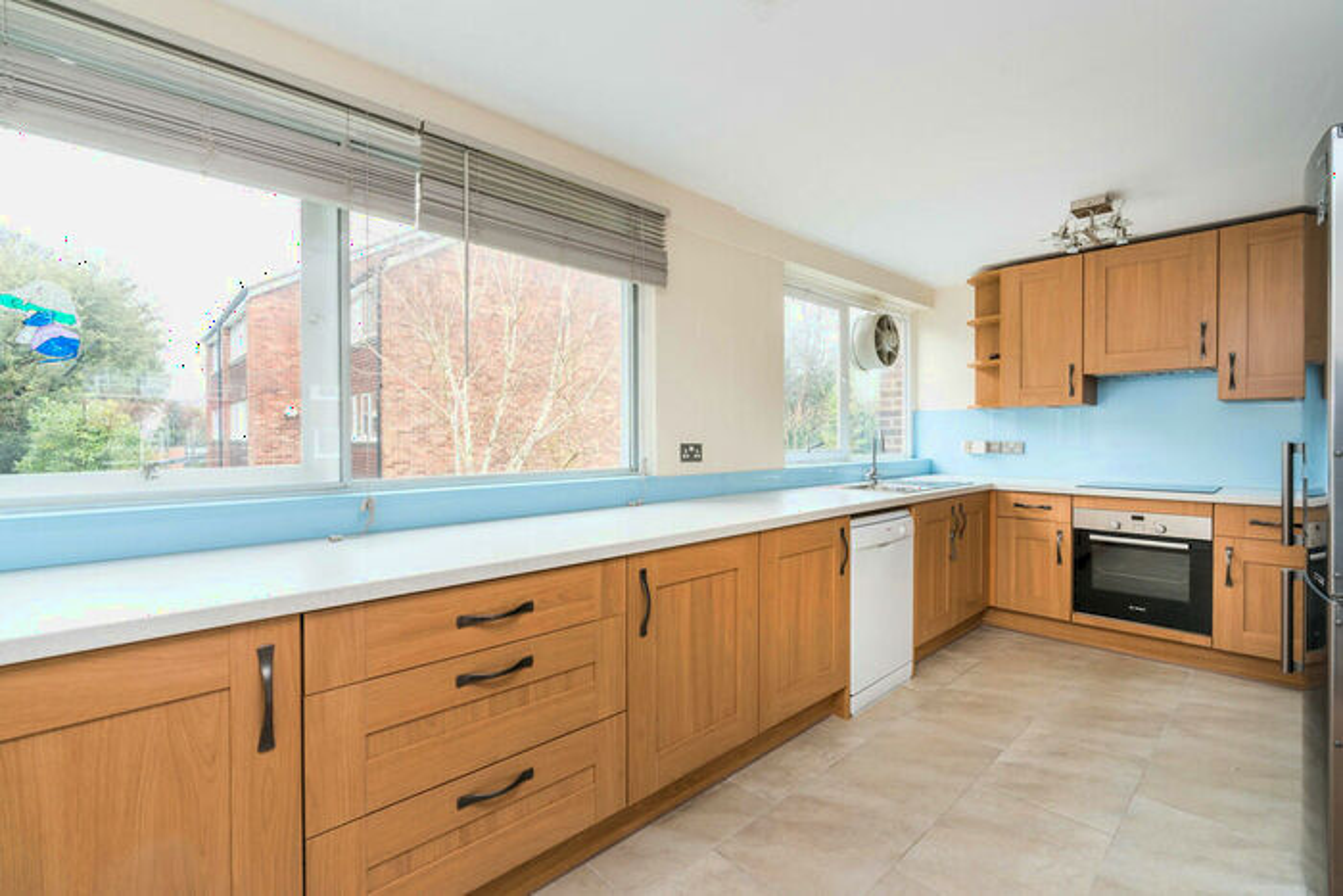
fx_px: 597
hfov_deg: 96.7
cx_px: 672
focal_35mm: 16
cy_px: 448
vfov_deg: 73.8
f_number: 8
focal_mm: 16
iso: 320
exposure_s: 1/8
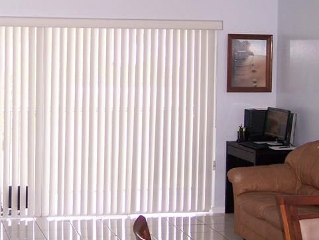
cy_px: 62
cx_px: 85
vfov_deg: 17.7
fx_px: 765
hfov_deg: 23.3
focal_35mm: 83
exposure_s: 1/60
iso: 140
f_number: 2.8
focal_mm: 8
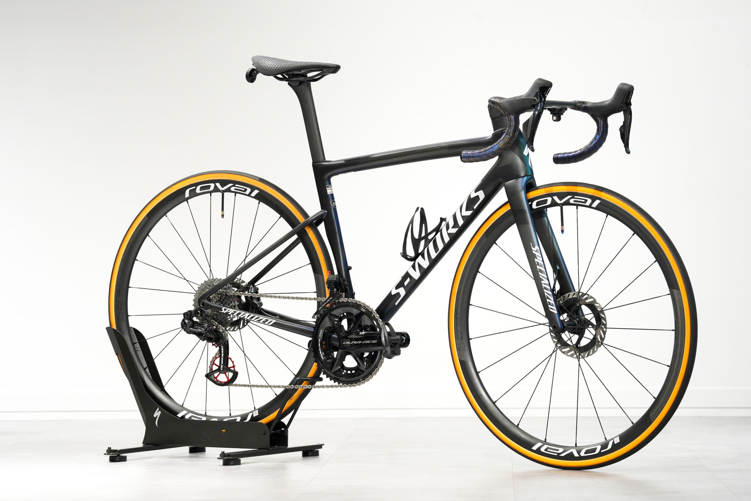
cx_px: 376
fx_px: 2816
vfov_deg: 10.2
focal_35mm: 135
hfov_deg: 15.2
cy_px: 250
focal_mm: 135
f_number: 7.1
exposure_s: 1/125
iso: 2000
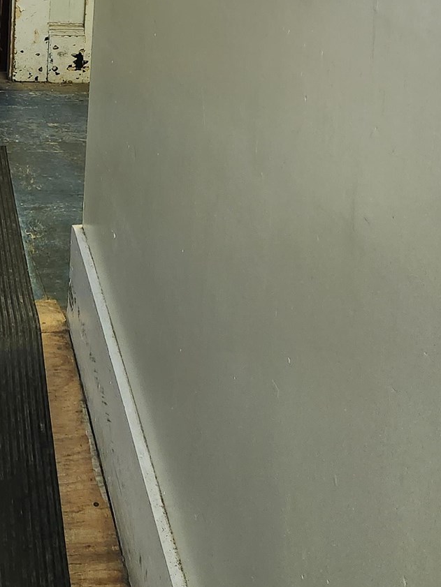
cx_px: 28
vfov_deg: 26.9
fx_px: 1070
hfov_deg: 22.6
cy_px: -129
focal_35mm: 63
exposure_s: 1/120
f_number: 1.8
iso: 320
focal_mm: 5.4
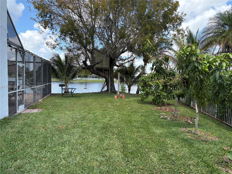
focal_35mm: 26
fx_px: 174
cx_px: 116
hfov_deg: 67.3
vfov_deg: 53.1
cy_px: 87
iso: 64
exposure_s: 1/1393
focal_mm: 5.96
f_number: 1.6
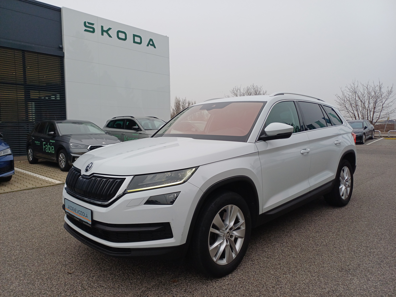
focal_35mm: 25
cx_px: 198
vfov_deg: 54.9
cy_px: 148
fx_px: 286
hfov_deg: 69.4
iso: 64
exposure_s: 1/100
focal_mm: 4.65
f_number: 1.8
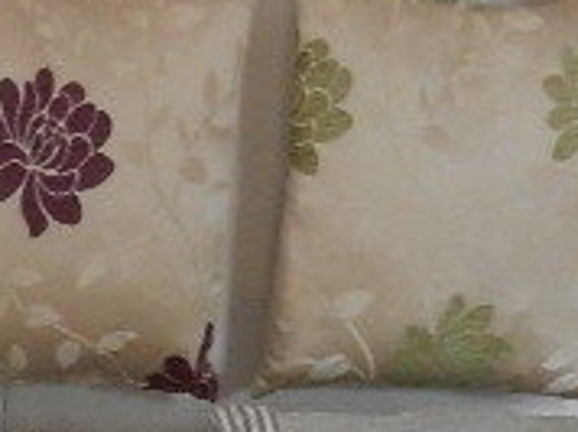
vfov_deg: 8.8
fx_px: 2785
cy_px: 471
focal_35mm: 167
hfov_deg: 11.8
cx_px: 143
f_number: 3.6
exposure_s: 1/6
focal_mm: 5.1
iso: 400
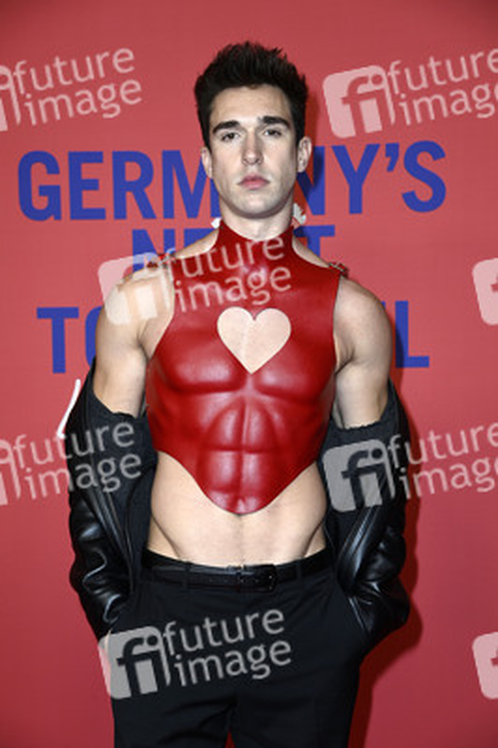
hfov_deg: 16.6
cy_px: 374
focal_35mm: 82
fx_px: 1704
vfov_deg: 24.8
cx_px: 249
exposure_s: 1/200
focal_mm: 82
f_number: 5.6
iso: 640
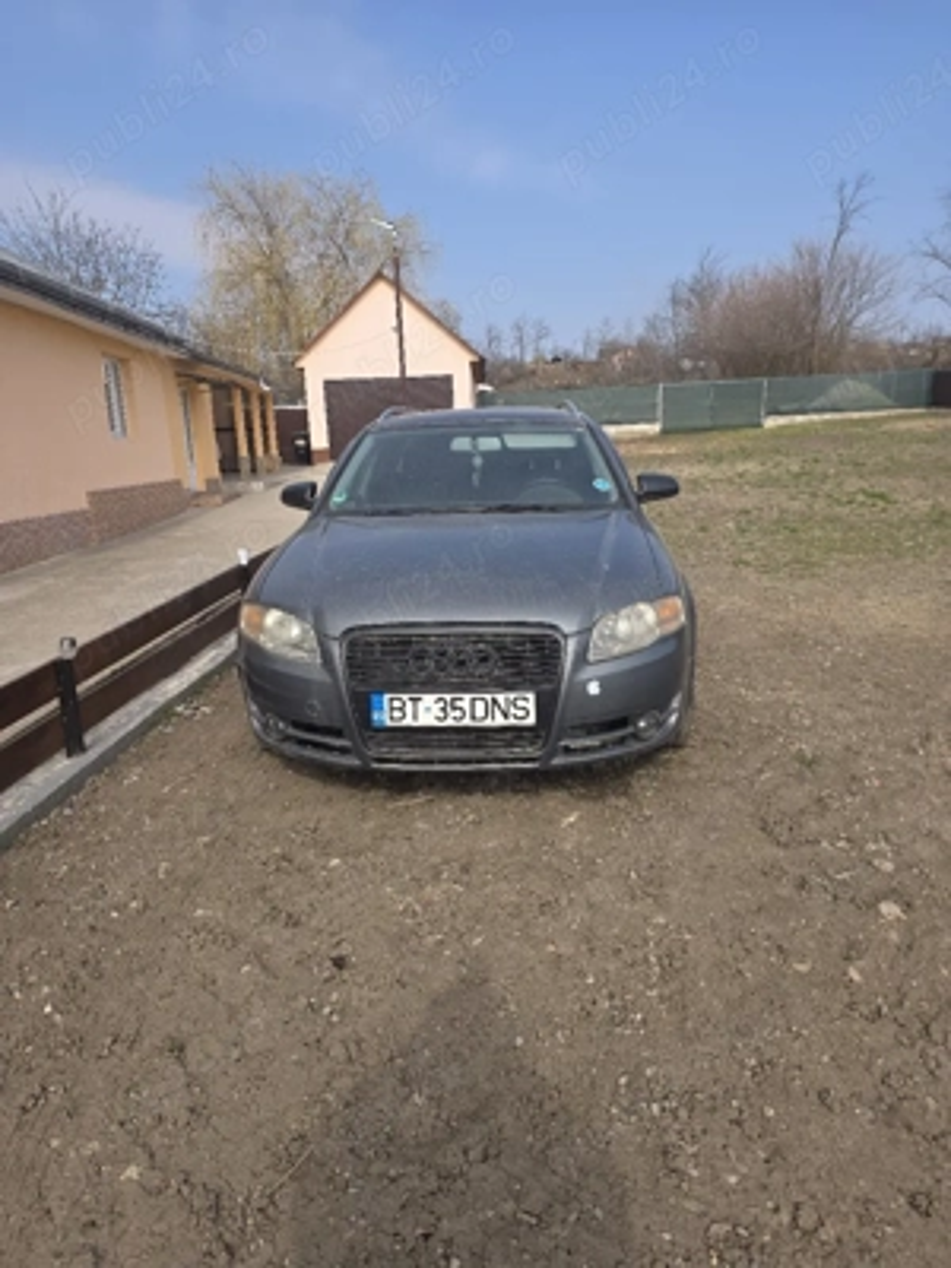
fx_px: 843
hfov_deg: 58.9
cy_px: 634
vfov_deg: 73.9
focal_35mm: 23
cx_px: 476
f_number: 1.7
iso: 12
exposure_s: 1/769
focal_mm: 6.3
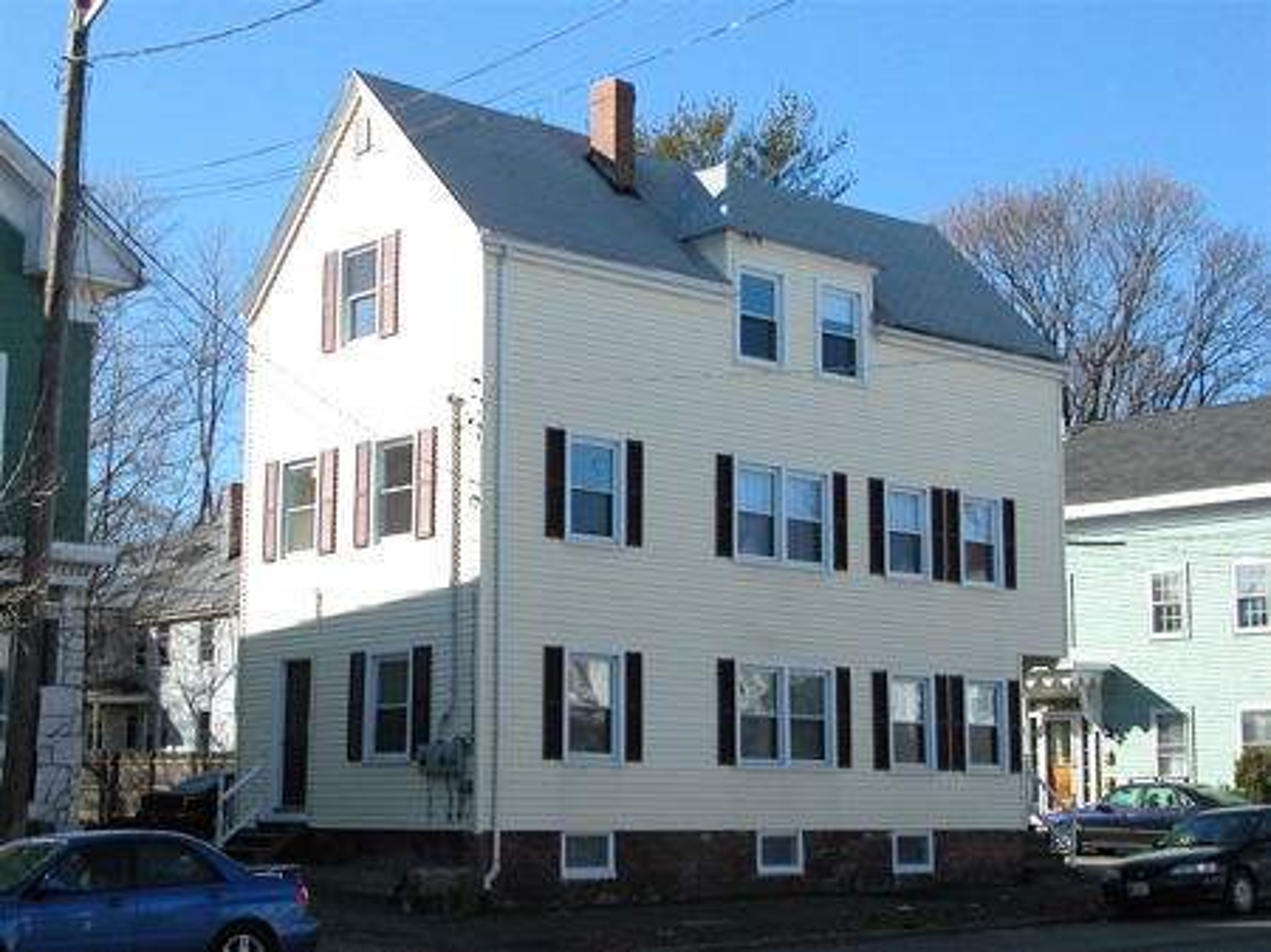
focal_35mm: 58
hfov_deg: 33.2
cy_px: 476
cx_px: 636
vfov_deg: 25.2
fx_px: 2128
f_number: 3.4
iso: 100
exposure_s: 1/1185
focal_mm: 8.9
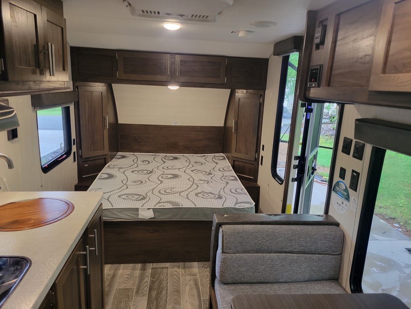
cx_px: 206
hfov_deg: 67.3
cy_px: 154
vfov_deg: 53.1
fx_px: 309
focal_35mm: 26
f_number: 1.8
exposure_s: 1/40
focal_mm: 5.4
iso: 160
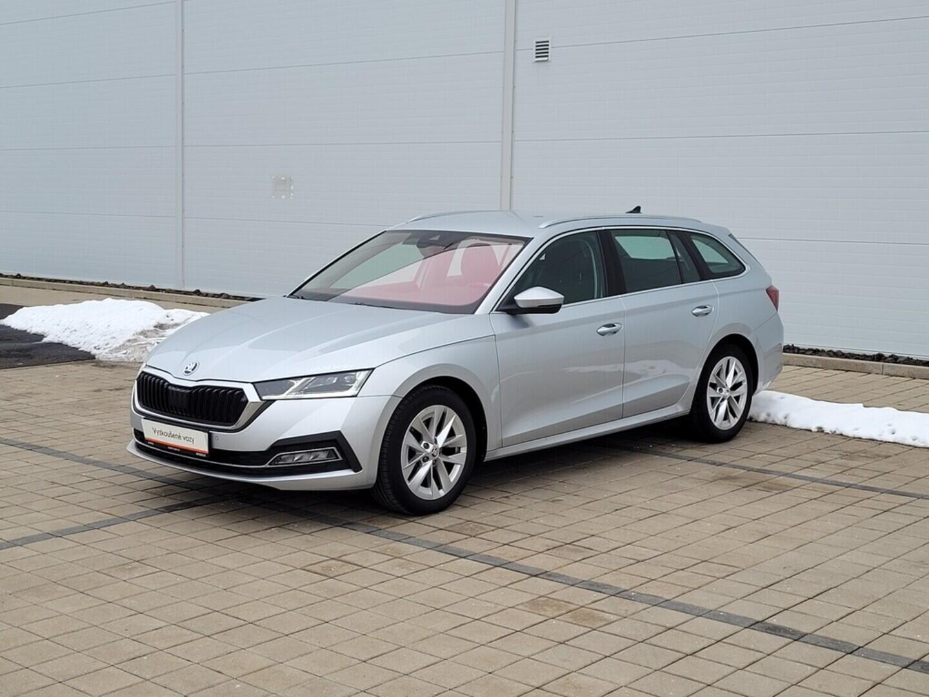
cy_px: 348
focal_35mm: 26
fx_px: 698
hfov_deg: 67.3
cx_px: 464
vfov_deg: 53.1
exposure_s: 1/408
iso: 40
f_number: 1.8
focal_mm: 5.4
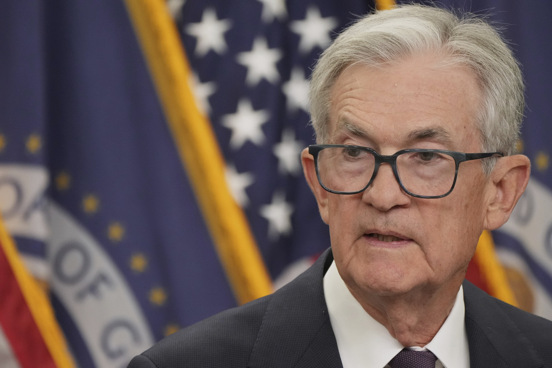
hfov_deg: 3.4
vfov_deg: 2.3
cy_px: 184
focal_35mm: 600
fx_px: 9201
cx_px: 276
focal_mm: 400
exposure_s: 1/400
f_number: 5.6
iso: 3200
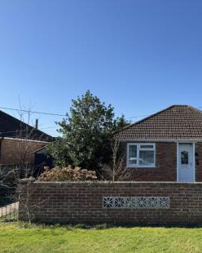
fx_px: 239
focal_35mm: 32
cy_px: 129
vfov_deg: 55.7
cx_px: 168
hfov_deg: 43.2
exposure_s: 1/4049
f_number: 1.78
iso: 80
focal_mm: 6.76
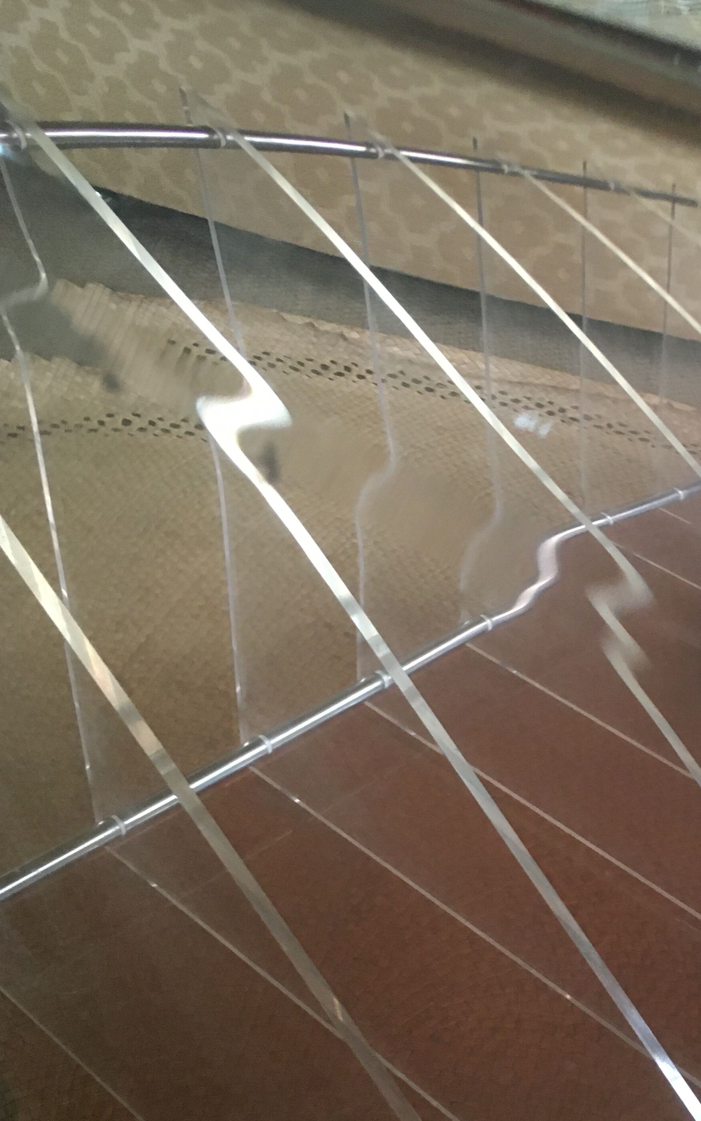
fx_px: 1345
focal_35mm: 44
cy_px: 792
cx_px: 555
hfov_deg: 28.6
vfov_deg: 44.3
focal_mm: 4.15
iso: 200
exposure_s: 1/25
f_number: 2.2
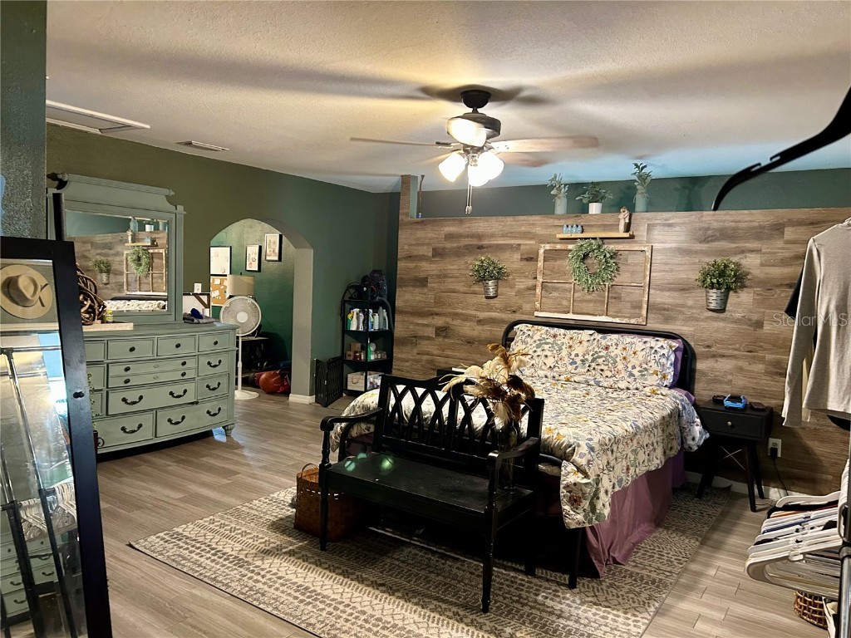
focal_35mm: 26
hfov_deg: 67.3
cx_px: 426
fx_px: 639
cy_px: 319
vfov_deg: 53.1
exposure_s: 1/40
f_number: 1.5
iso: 400
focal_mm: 5.7
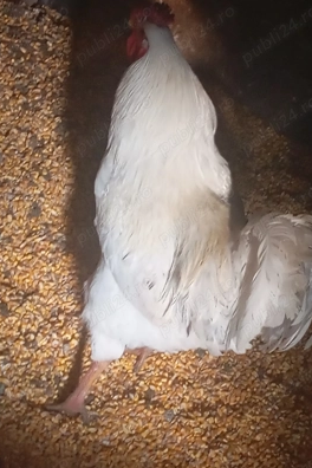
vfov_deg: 23.4
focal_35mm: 87
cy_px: 234
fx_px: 1131
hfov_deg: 15.7
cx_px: 155
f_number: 1.8
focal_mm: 4.27
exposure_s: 1/20
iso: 2072
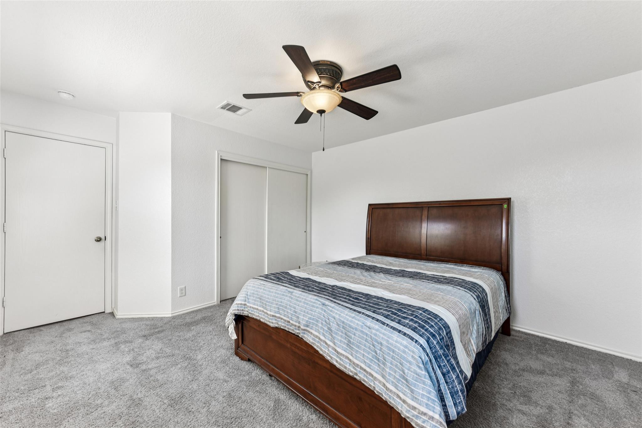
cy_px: 214
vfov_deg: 81.2
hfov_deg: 104.3
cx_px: 321
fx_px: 250
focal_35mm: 14
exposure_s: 1/13
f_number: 8
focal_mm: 14
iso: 100
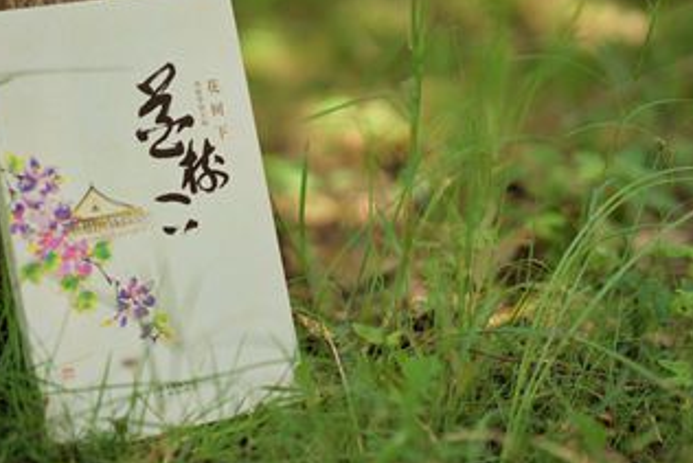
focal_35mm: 87
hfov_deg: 23.3
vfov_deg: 15.7
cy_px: 166
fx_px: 1675
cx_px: 241
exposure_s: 1/2500
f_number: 2
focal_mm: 55
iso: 100
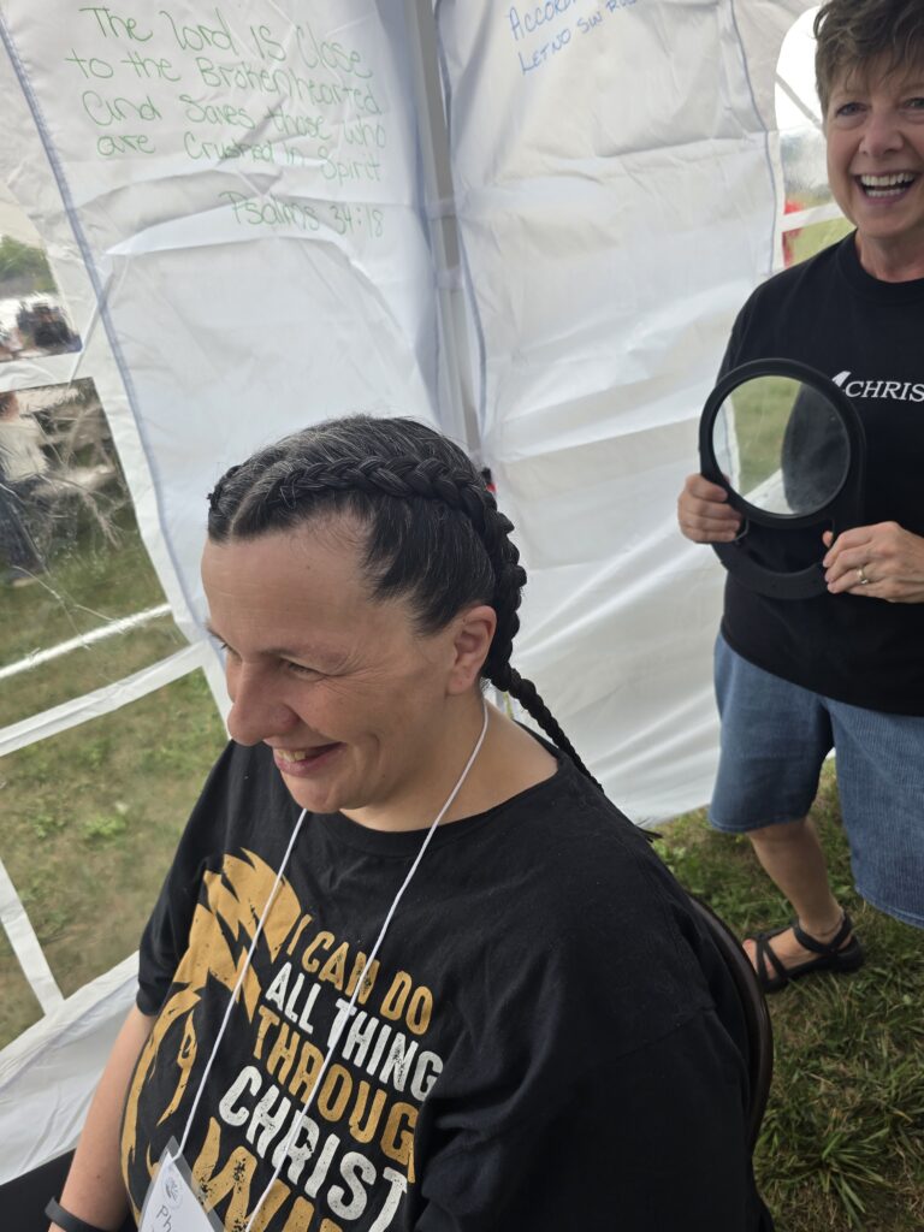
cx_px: 462
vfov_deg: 73.9
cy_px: 616
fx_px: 819
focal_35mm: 23
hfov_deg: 58.9
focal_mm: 6.3
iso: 16
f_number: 1.7
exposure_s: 1/180
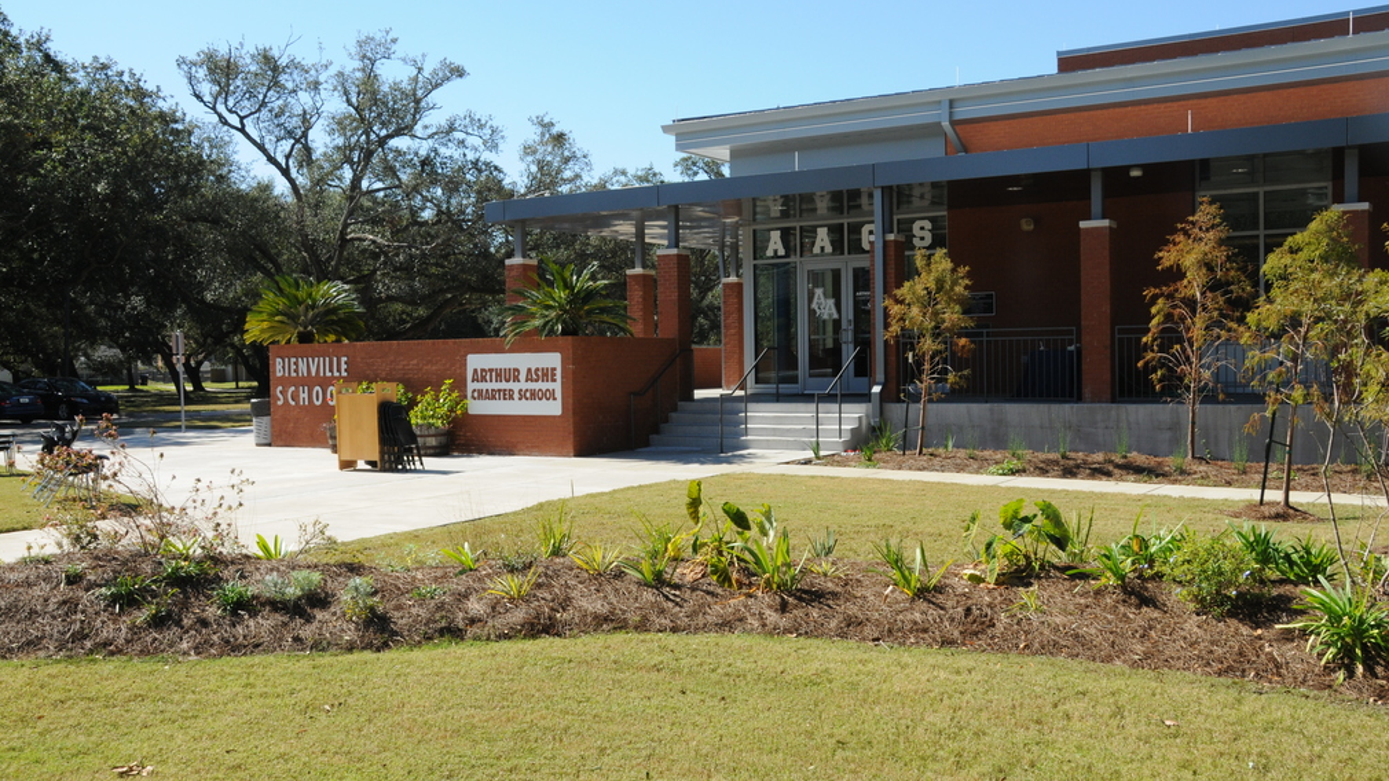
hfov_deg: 56.6
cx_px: 689
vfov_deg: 33.7
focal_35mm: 35
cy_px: 375
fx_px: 1289
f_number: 13
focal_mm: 22
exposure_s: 1/250
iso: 400
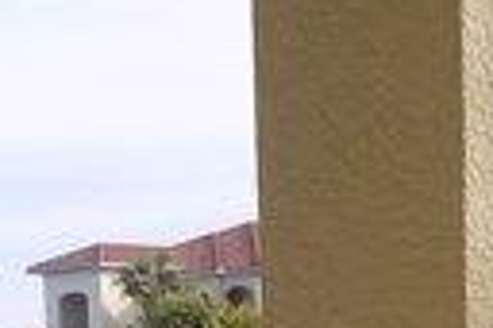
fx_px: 2612
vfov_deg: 6.3
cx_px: 246
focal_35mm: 191
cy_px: 1123
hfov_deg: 10.8
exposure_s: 1/250
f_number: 3.1
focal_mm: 4
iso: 80
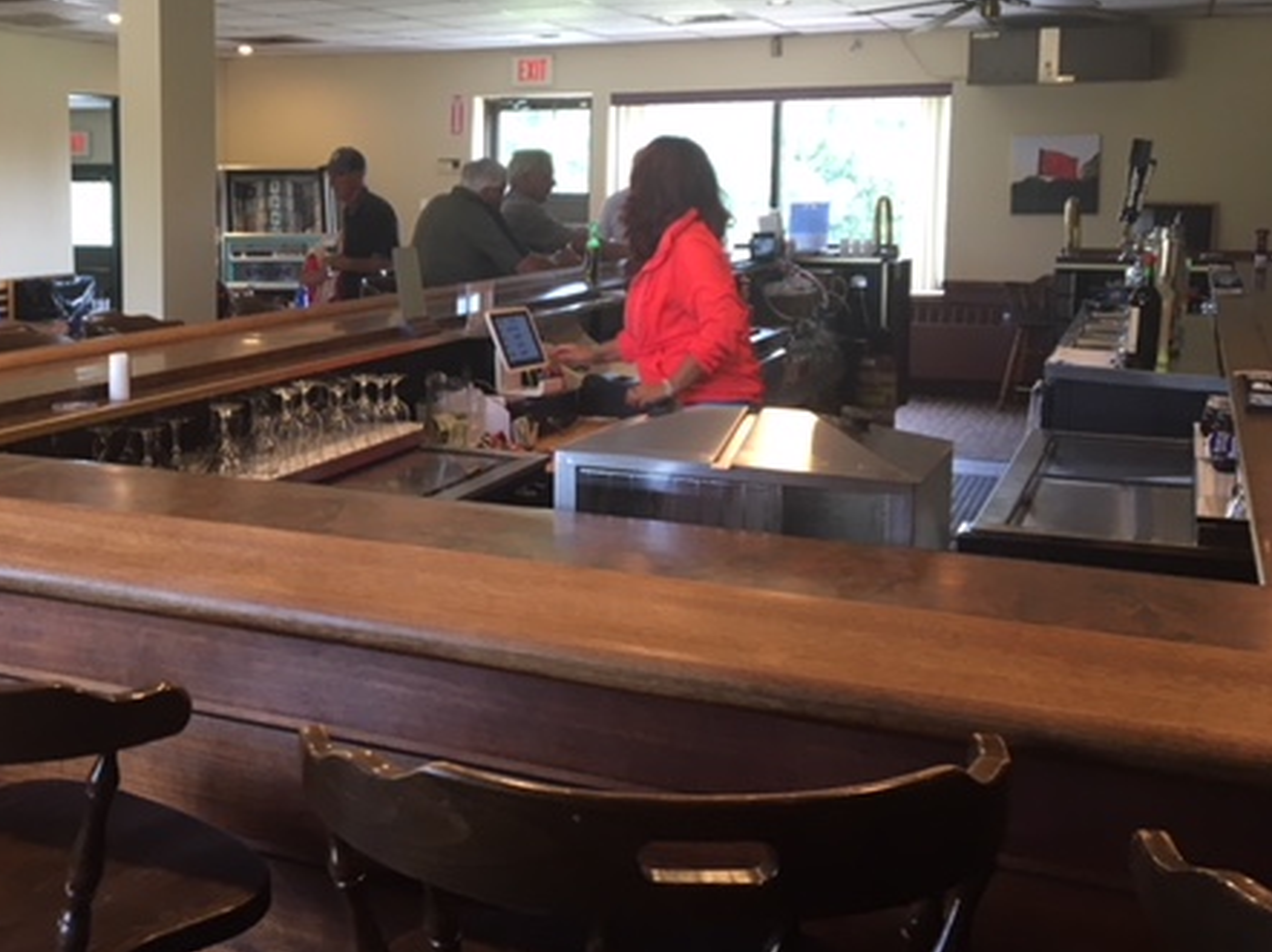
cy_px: 339
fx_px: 1542
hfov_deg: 43.8
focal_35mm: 42
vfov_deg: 34.1
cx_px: 368
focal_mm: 4.15
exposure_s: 1/30
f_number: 2.2
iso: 64
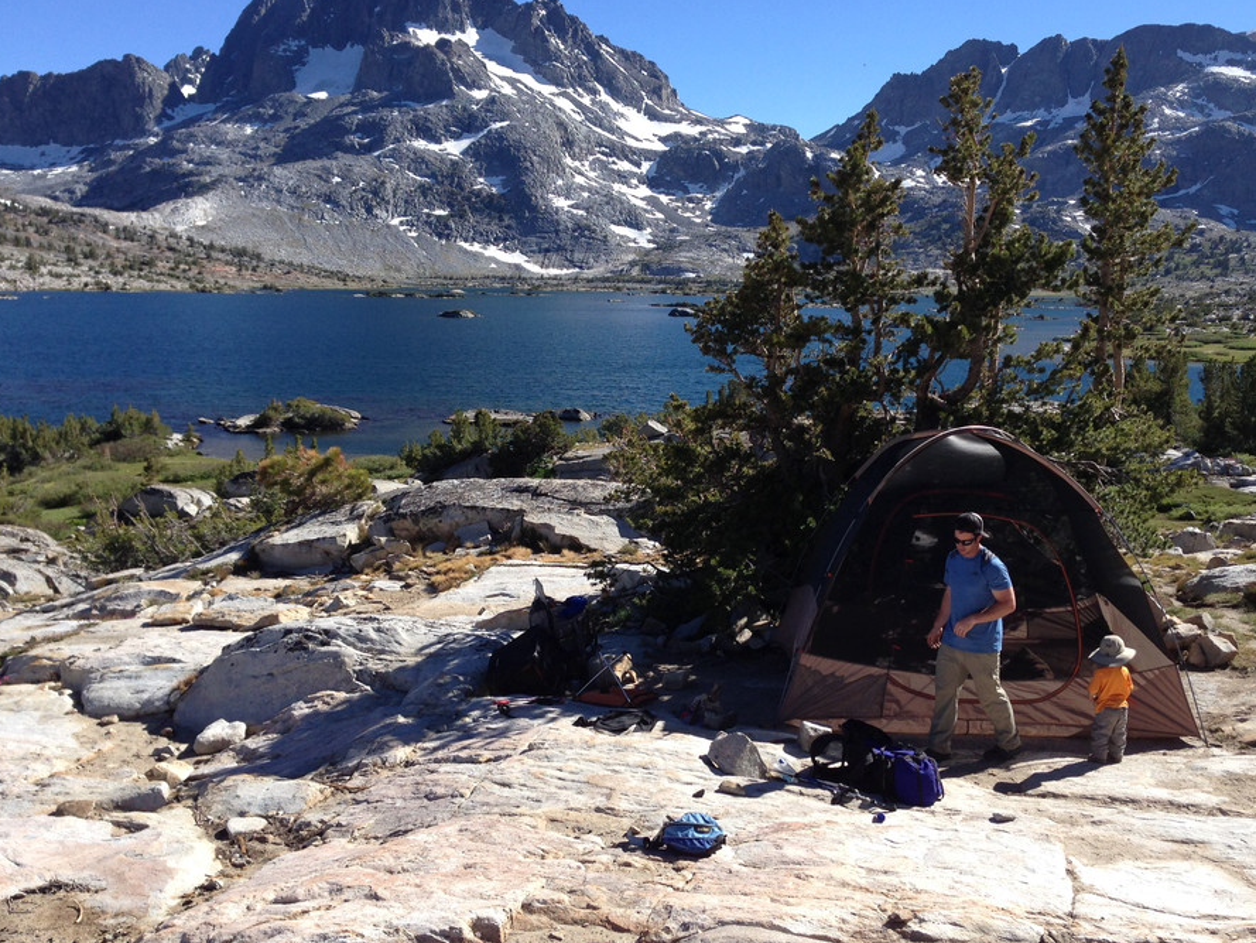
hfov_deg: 48.8
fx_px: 1379
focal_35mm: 38
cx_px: 713
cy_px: 458
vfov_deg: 37.7
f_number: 2.4
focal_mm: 4.12
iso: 50
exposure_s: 1/1085
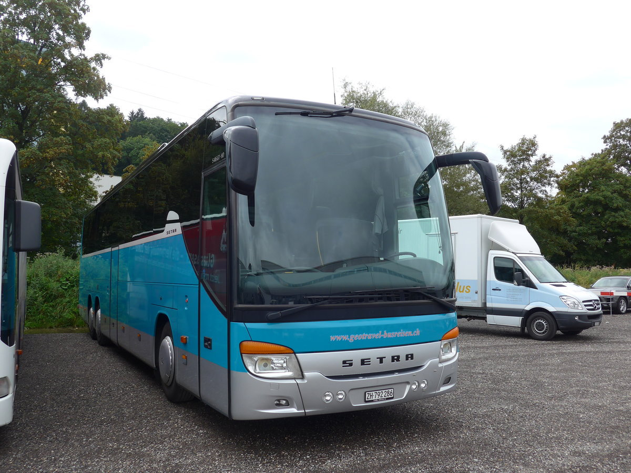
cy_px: 236
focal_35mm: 29
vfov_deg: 48.2
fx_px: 529
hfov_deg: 61.7
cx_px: 316
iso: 80
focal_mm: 6
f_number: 2.8
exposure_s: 1/800
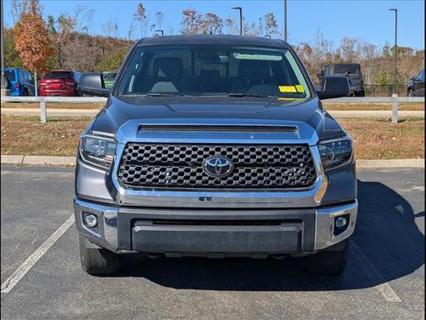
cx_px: 213
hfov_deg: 38.9
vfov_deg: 29.7
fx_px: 603
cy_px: 160
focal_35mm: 49
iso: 21
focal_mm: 6.9
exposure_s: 1/1111
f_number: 1.68
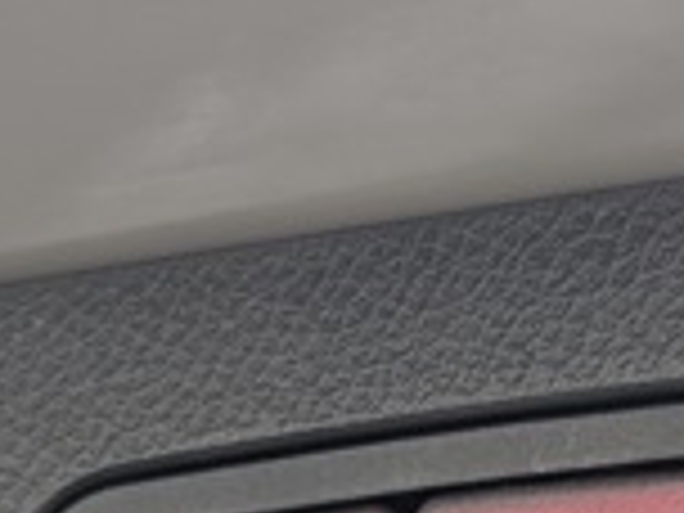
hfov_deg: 15.6
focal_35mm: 126
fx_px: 2490
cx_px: 176
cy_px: 846
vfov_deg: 11.1
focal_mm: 6.9
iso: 15
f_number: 1.68
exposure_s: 1/234
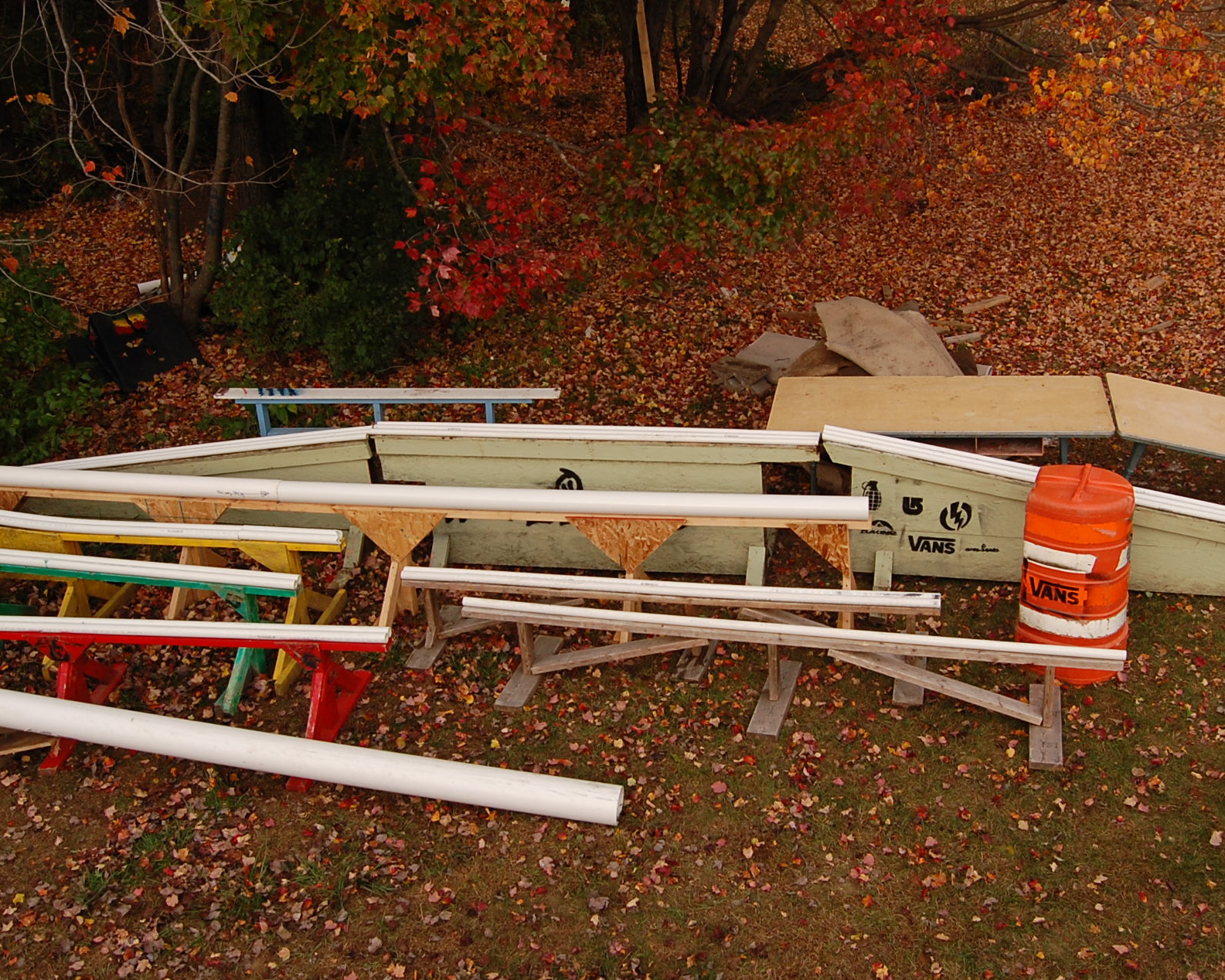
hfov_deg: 50.3
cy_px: 501
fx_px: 1305
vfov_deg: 41.2
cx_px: 623
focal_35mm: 36
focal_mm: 18
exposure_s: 1/320
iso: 400
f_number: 6.3
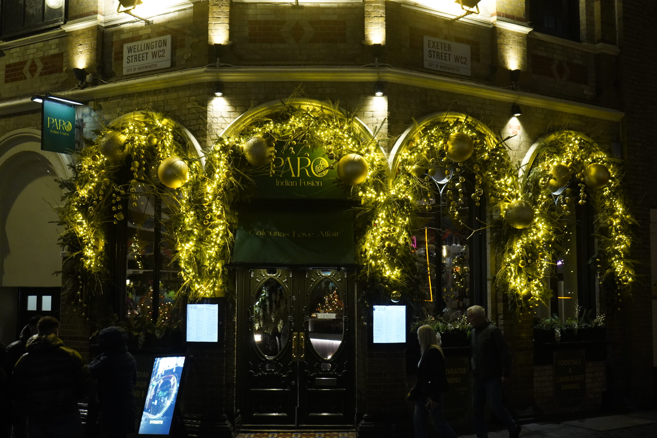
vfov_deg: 31.2
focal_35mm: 43
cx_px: 328
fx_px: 785
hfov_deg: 45.4
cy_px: 219
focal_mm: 43
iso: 4000
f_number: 4.5
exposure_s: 1/100
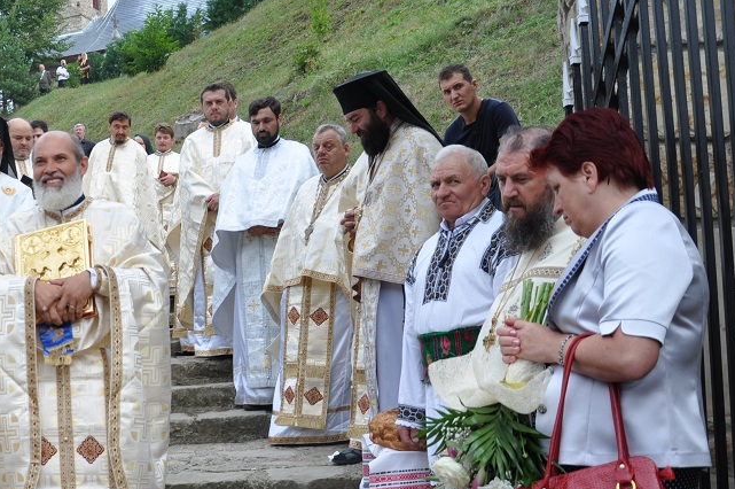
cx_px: 171
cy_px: 358
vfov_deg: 22.8
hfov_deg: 33.2
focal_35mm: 59
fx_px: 1202
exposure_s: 1/200
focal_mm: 21
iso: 200
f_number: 8
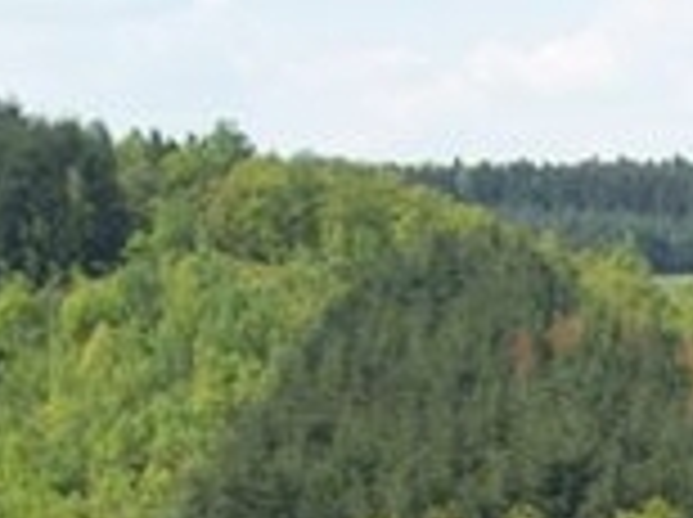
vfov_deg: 9.0
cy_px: 1009
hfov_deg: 12.3
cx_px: 936
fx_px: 3118
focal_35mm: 156
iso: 80
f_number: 9.9
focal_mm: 7.1
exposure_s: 1/80
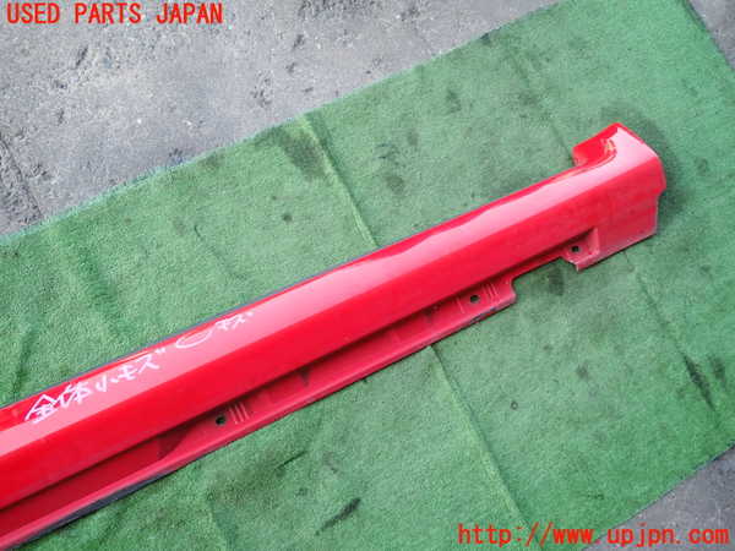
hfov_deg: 69.4
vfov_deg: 54.9
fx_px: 531
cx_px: 368
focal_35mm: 25
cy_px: 276
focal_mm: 4.5
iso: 100
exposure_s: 1/125
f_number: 2
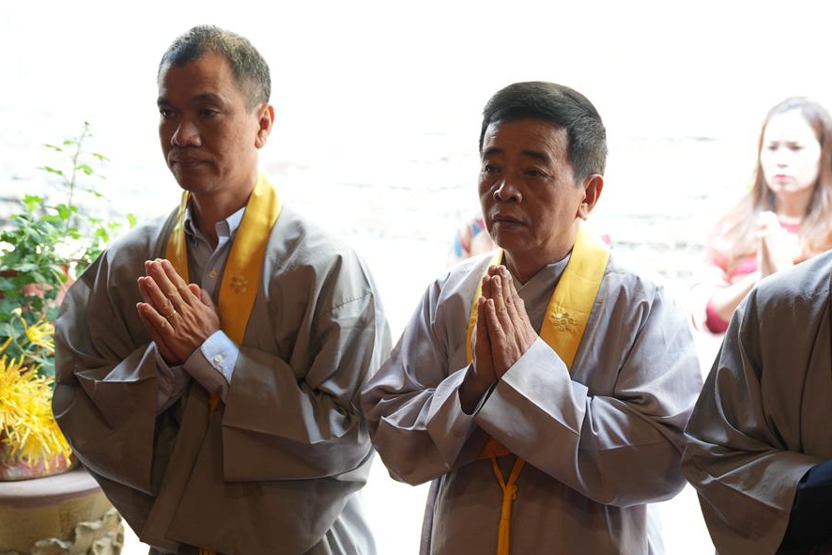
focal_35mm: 65
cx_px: 559
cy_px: 265
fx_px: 1502
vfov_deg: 20.9
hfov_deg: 30.7
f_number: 2.8
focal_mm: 48
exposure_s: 1/50
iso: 800
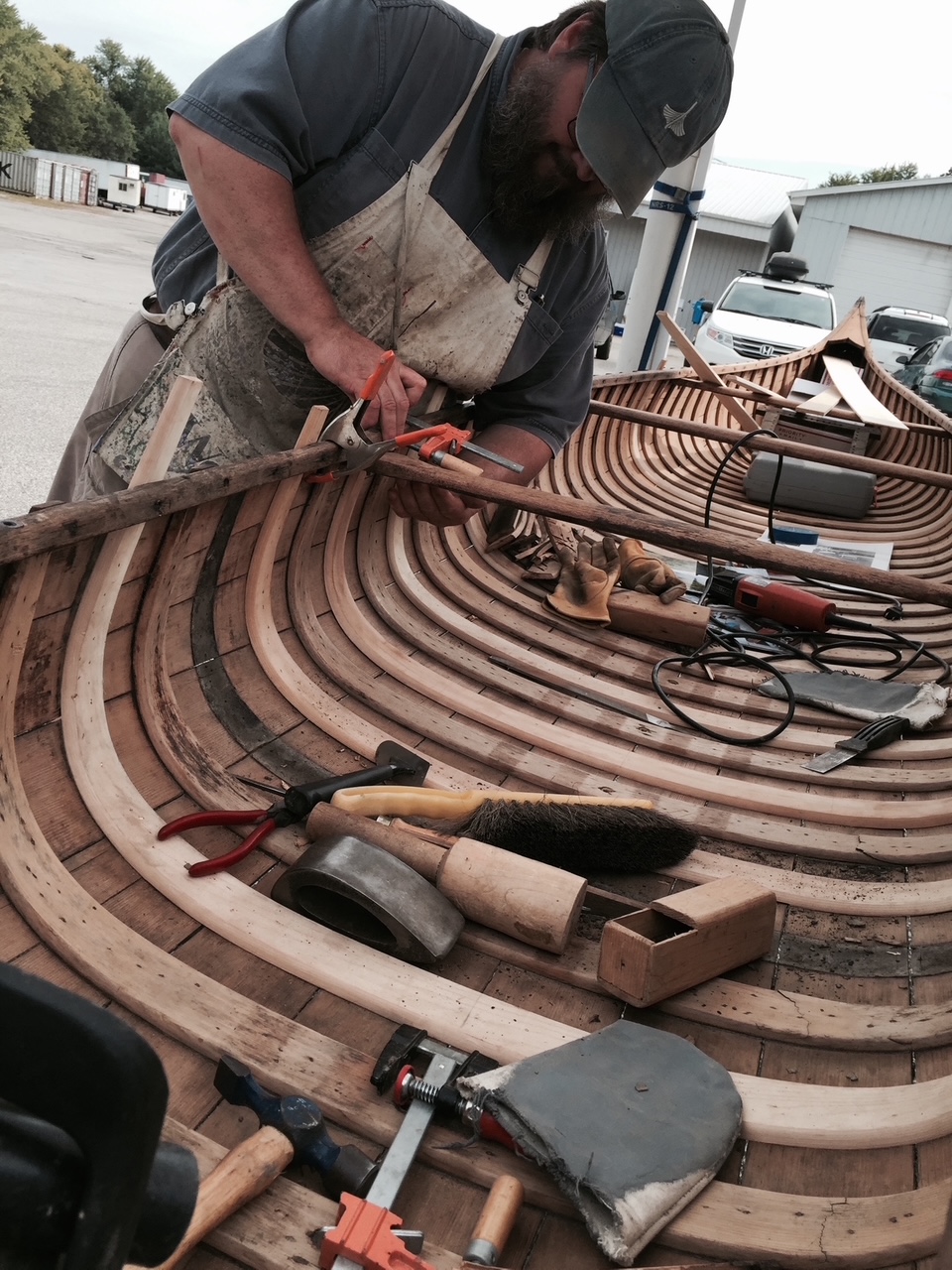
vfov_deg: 61.7
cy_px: 635
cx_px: 476
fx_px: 1063
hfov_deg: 48.2
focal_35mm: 29
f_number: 2.2
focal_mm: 4.15
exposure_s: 1/732
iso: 32
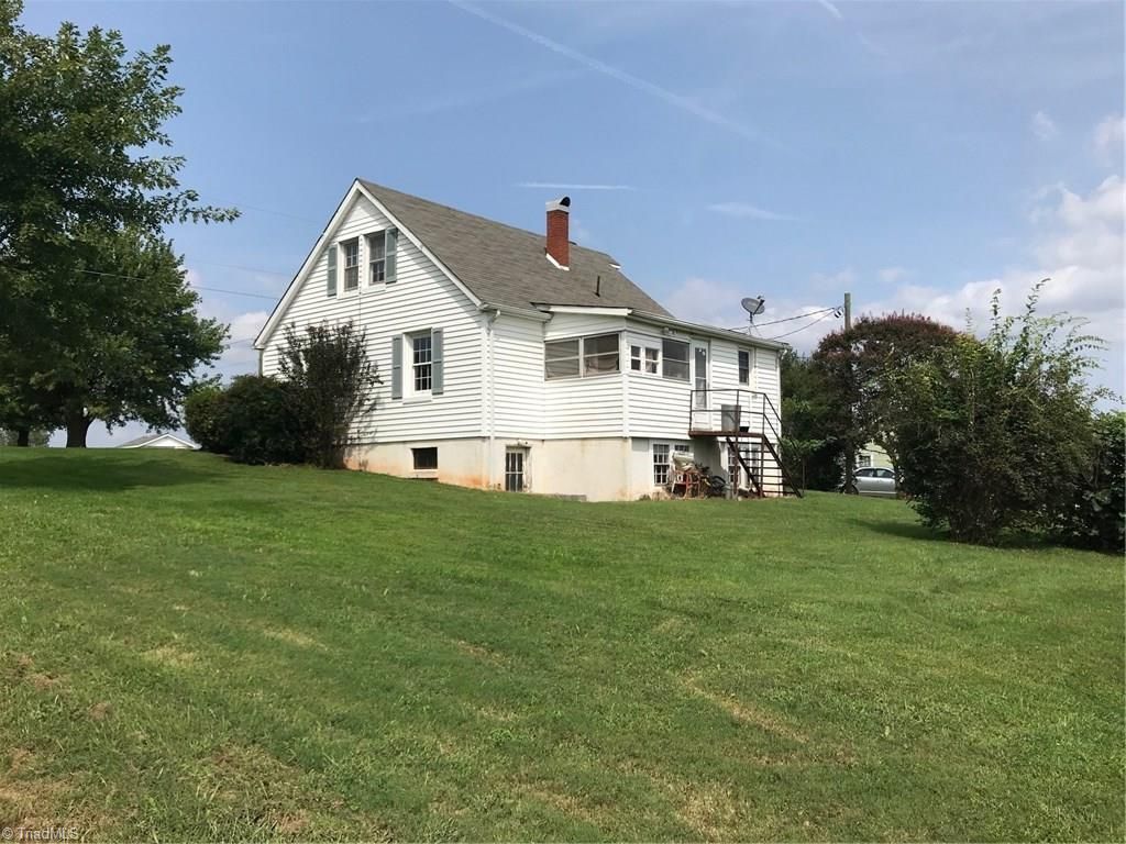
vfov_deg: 49.7
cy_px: 422
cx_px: 563
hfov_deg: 63.4
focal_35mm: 28
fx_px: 911
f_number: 1.8
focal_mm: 3.99
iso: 20
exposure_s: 1/2907
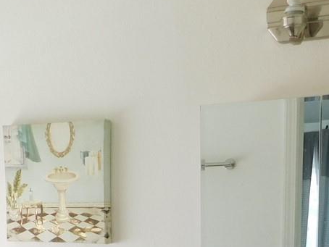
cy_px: 378
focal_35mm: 81
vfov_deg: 16.5
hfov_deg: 24.0
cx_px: 104
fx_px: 770
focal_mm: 4
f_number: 3
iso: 125
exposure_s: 1/40
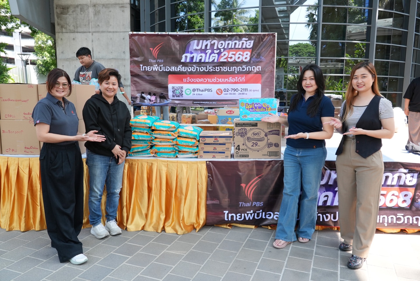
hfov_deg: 67.3
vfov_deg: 48.0
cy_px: 140
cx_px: 210
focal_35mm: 27
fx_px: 315
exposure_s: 1/200
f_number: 8
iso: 1000
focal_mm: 27
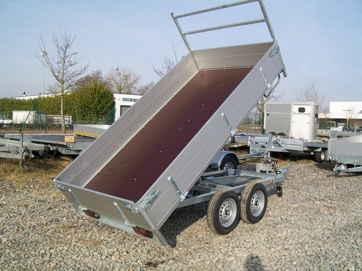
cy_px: 136
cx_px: 181
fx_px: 356
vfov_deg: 41.8
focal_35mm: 34
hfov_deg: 54.0
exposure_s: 1/400
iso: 64
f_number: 4.9
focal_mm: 6.1
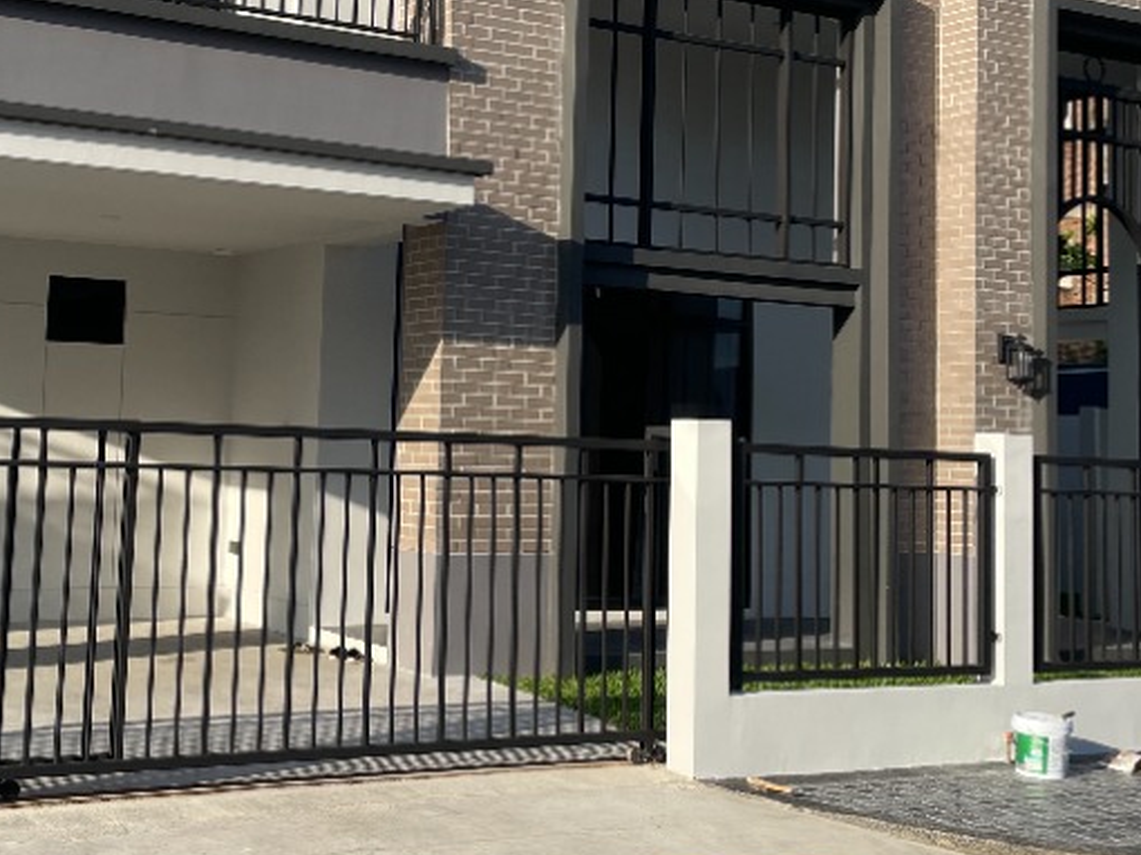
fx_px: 1680
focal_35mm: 51
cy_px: 282
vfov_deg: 28.3
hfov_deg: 37.1
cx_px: 376
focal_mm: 4.2
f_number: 1.6
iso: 32
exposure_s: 1/2257
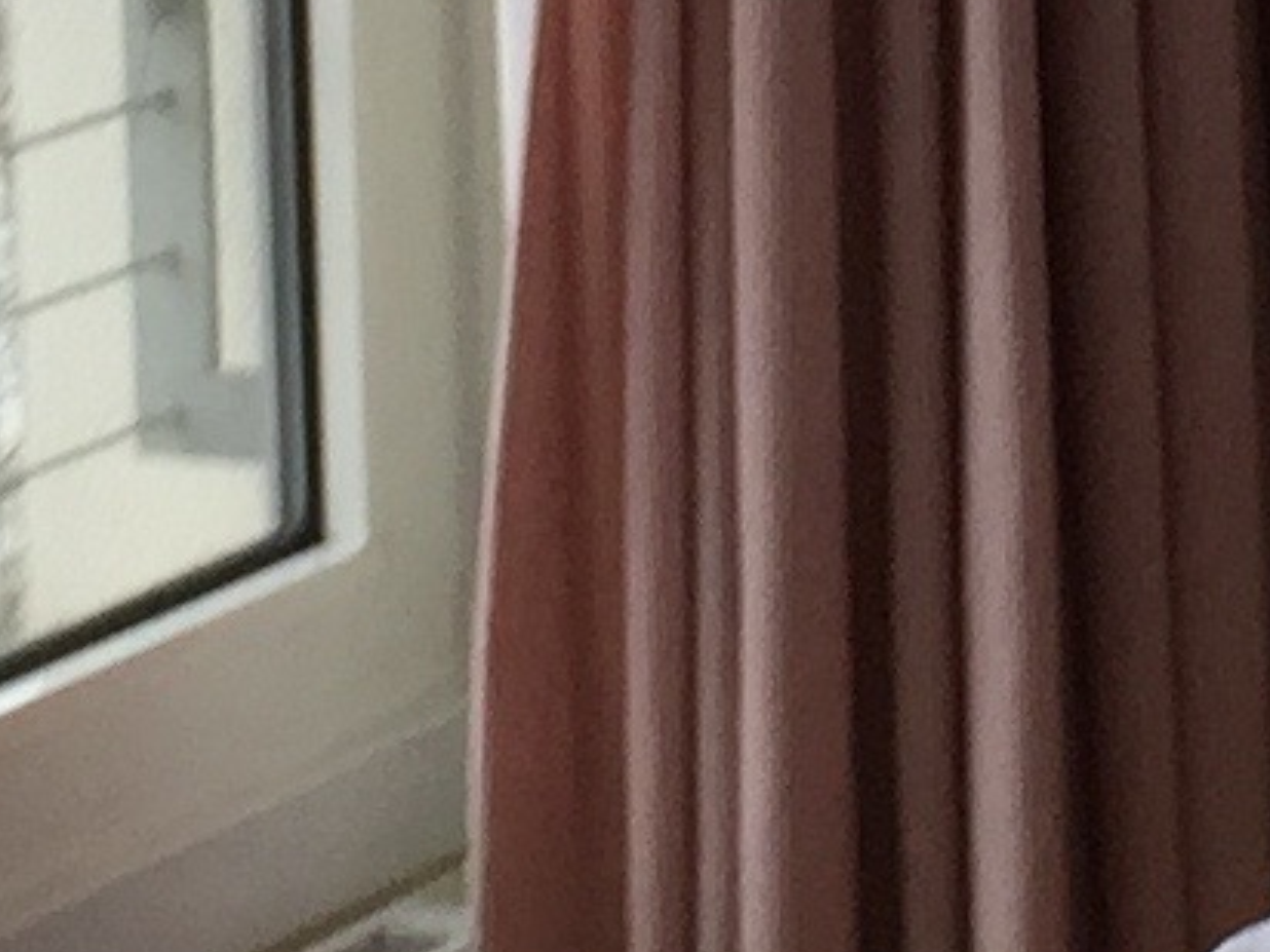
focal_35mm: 230
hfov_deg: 8.6
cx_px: 1110
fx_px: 8438
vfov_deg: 6.4
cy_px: -604
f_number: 2.2
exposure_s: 1/120
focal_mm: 4.15
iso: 50
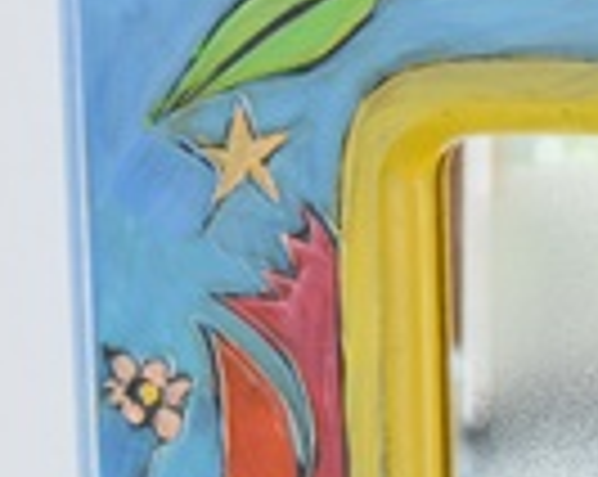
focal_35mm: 178
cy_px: 0
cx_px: 998
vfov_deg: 8.6
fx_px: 3146
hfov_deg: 10.4
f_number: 6.3
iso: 200
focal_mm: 28
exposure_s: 1/160
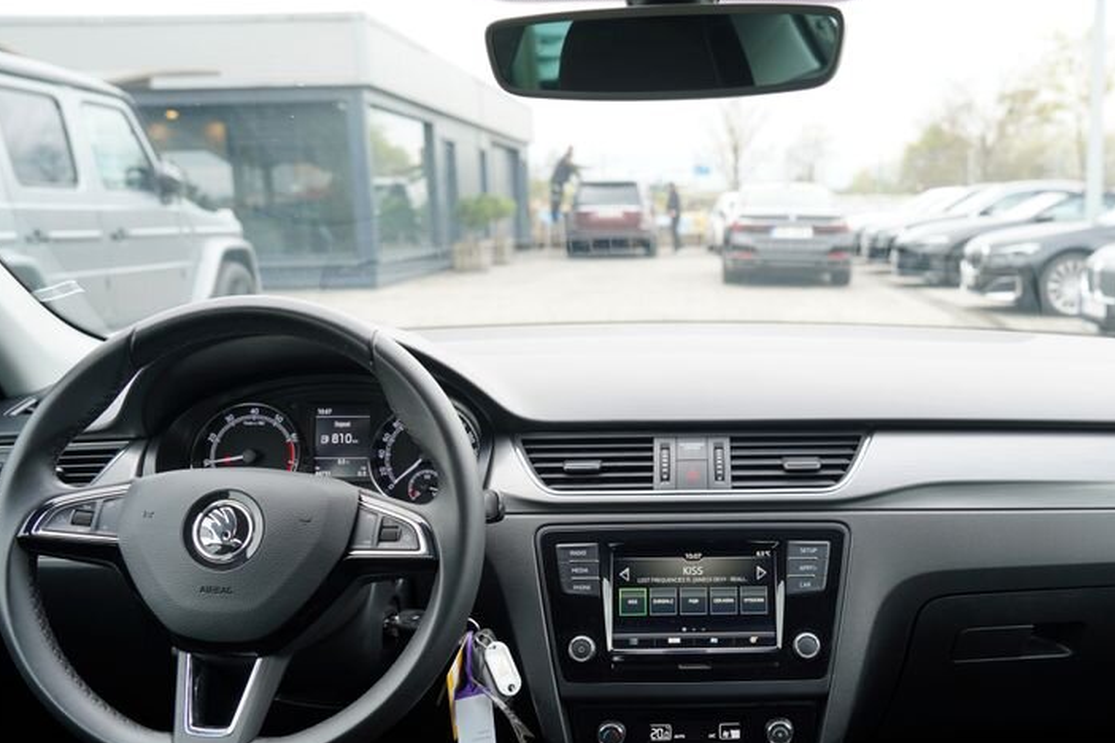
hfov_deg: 53.6
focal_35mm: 35
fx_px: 1084
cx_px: 726
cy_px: 531
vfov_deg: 37.2
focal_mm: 24
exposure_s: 1/60
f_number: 4
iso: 100
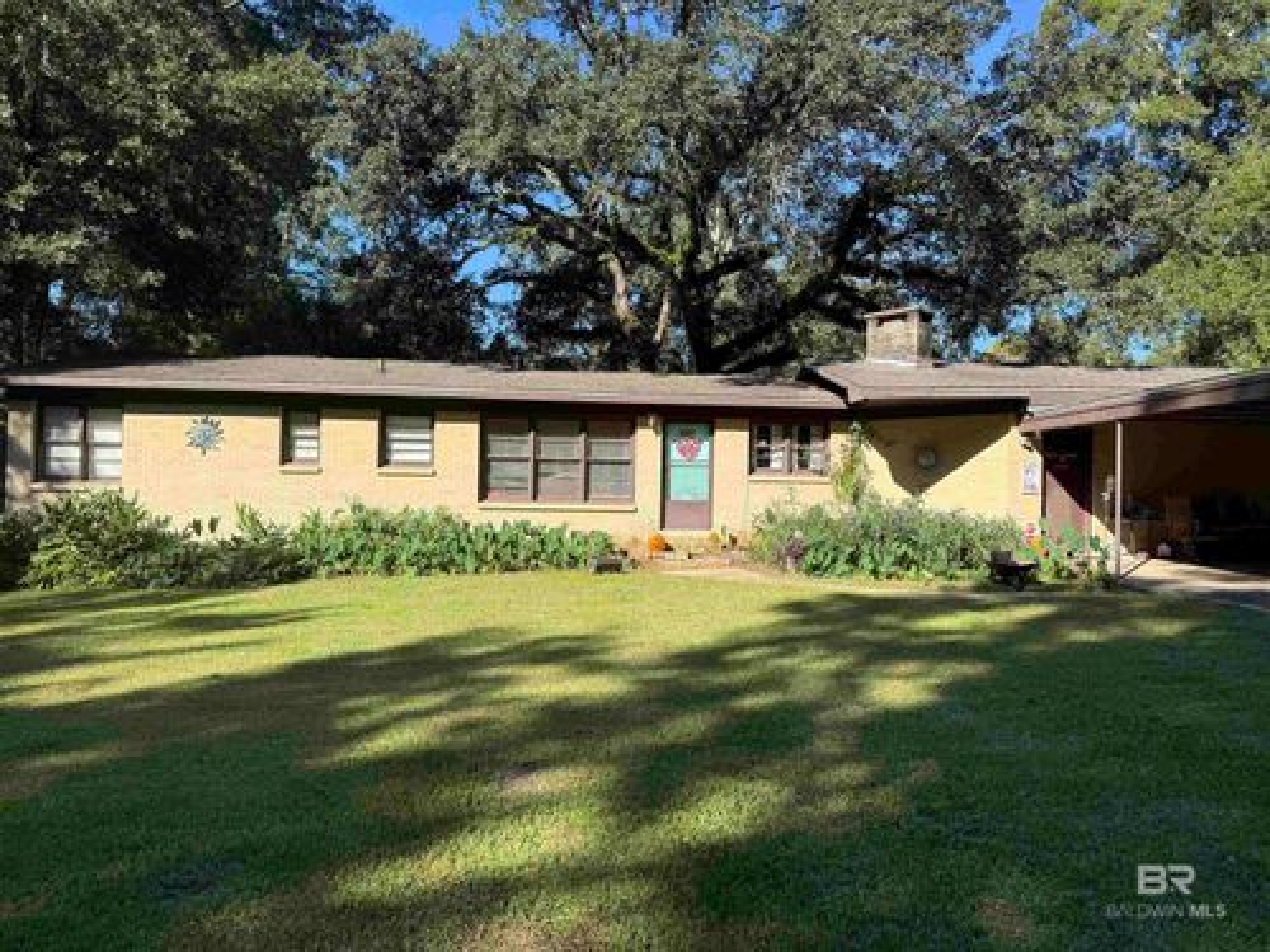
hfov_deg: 71.6
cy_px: 476
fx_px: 881
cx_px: 635
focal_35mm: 24
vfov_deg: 56.8
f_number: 1.78
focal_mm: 6.76
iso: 80
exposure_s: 1/2000
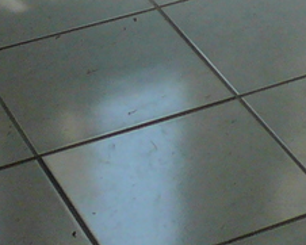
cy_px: -433
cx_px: 489
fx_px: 1576
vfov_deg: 7.9
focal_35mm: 174
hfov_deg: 10.6
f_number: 2.8
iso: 100
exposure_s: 1/200
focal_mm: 4.6
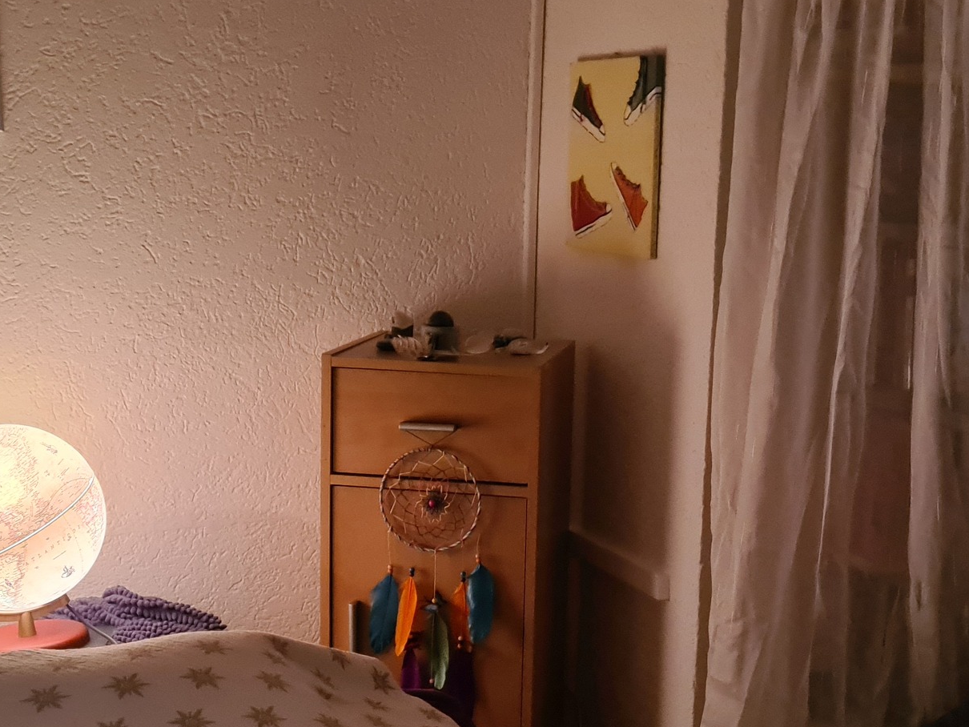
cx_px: 515
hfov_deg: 34.9
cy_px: 476
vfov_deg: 26.4
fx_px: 1540
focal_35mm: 55
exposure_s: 1/33
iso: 500
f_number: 1.8
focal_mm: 5.4
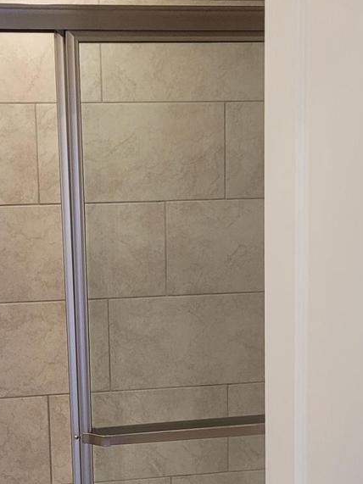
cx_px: 109
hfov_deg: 20.9
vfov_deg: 27.1
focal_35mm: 70
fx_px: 979
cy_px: 403
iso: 160
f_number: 1.8
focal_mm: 5.4
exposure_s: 1/120
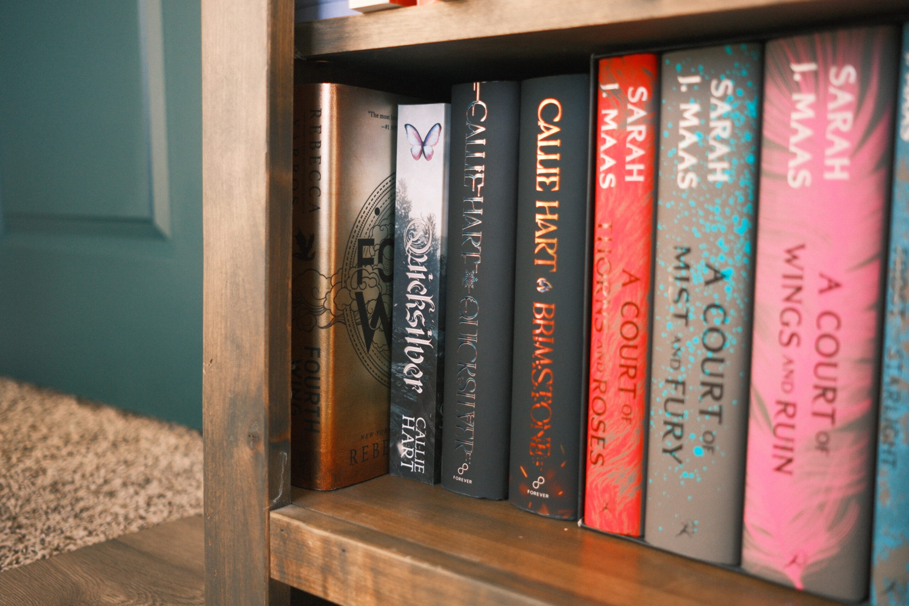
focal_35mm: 35
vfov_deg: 37.9
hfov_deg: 54.4
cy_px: 303
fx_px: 884
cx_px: 454
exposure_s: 1/320
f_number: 2
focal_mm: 23
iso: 800
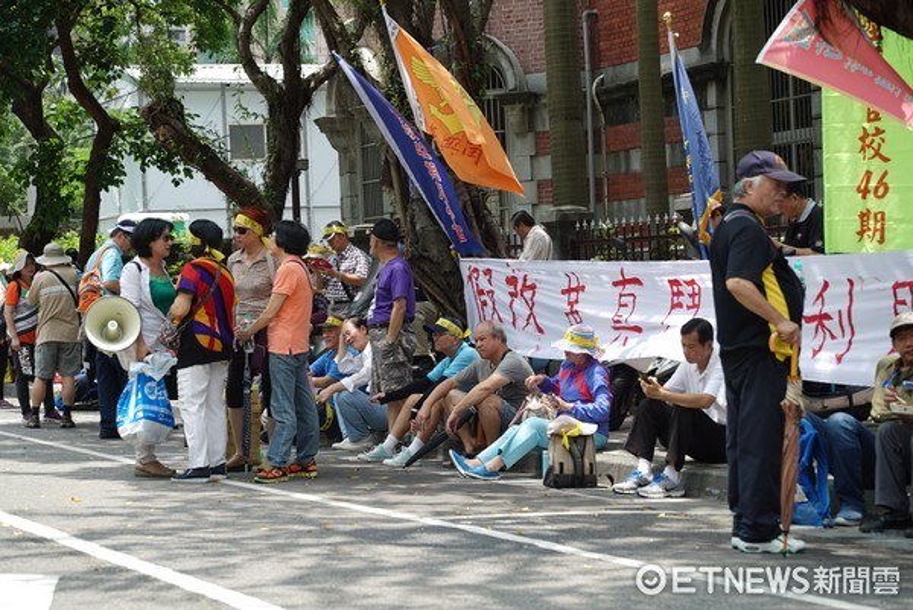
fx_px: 1954
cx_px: 456
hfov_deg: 26.3
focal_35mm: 77
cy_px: 305
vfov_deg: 17.7
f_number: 5.6
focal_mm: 77
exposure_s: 1/125
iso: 50
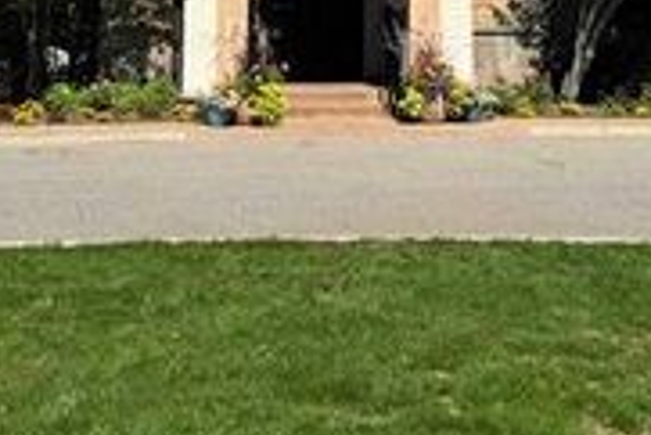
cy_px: -131
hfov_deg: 29.2
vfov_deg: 18.4
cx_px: 342
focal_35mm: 69
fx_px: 1249
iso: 80
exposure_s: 1/4950
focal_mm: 6.76
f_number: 1.78
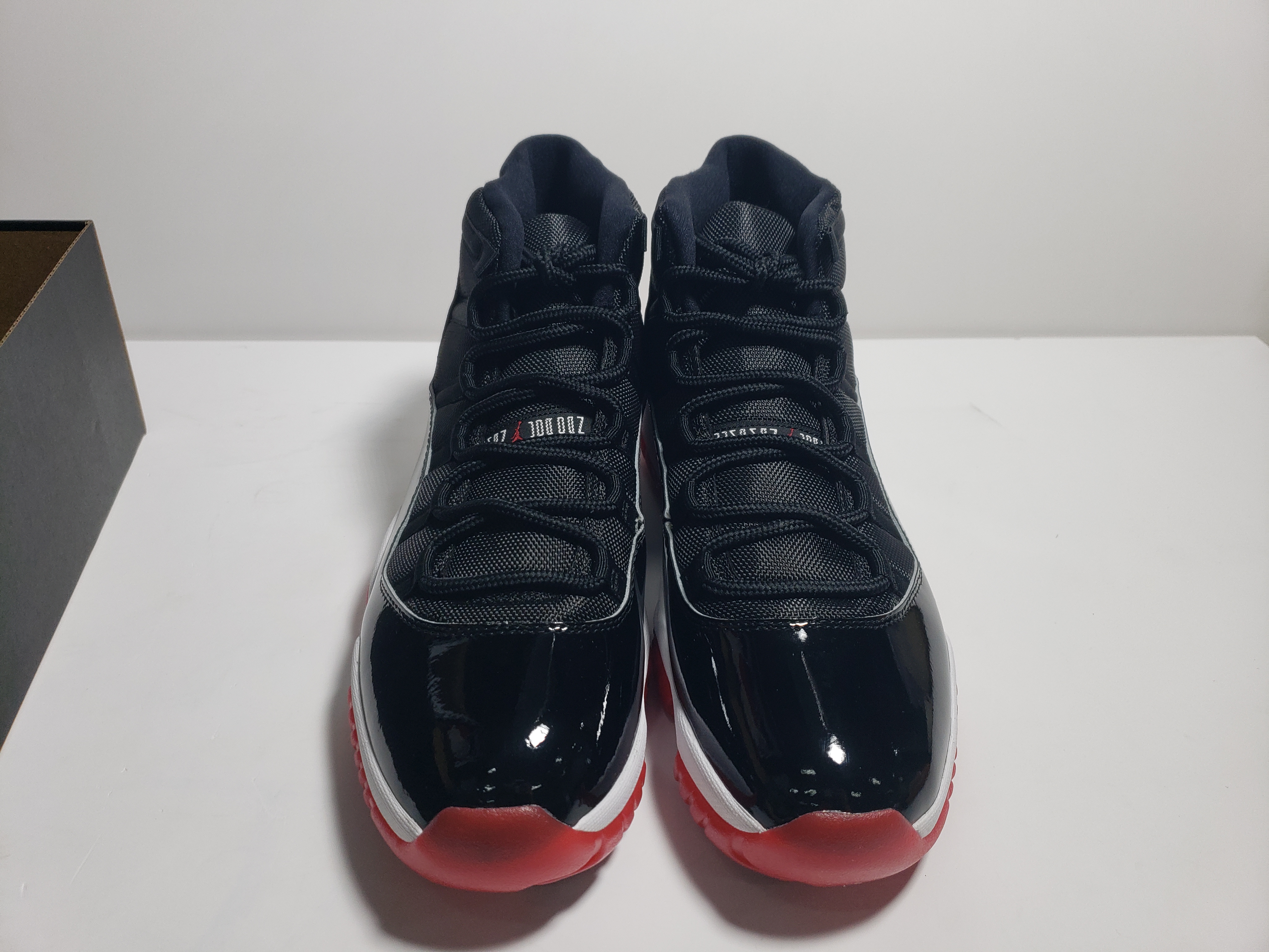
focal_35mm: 26
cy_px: 476
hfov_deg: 67.3
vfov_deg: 53.1
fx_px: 953
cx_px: 634
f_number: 1.5
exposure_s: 1/414
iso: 50
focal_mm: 4.3
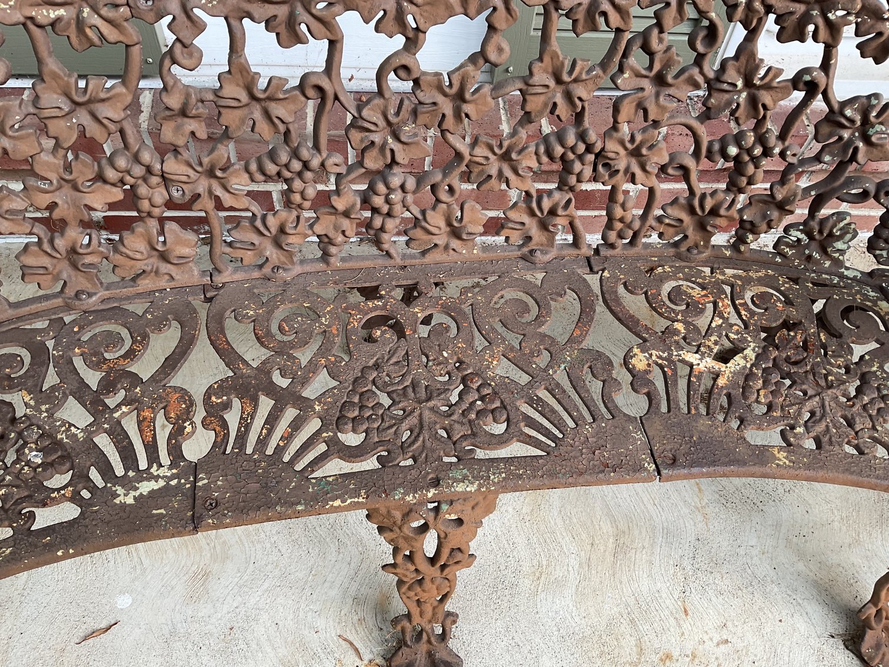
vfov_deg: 48.2
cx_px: 444
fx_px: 745
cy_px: 334
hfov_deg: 61.7
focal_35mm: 29
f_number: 1.8
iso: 25
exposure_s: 1/120
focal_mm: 3
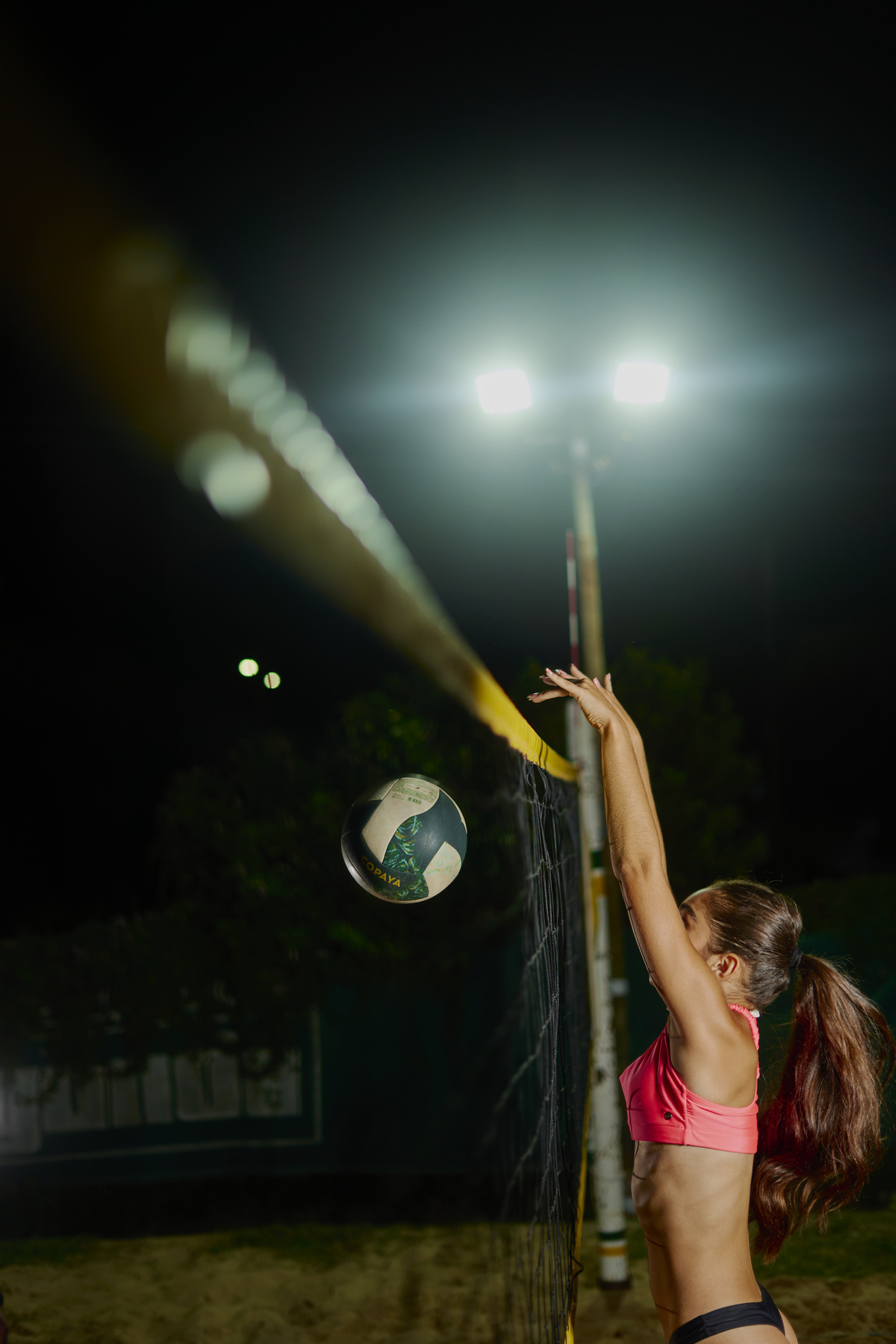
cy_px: 672
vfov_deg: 39.6
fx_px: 1867
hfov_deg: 27.0
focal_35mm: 50
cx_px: 448
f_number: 1.8
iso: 80
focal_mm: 50
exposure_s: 1/160
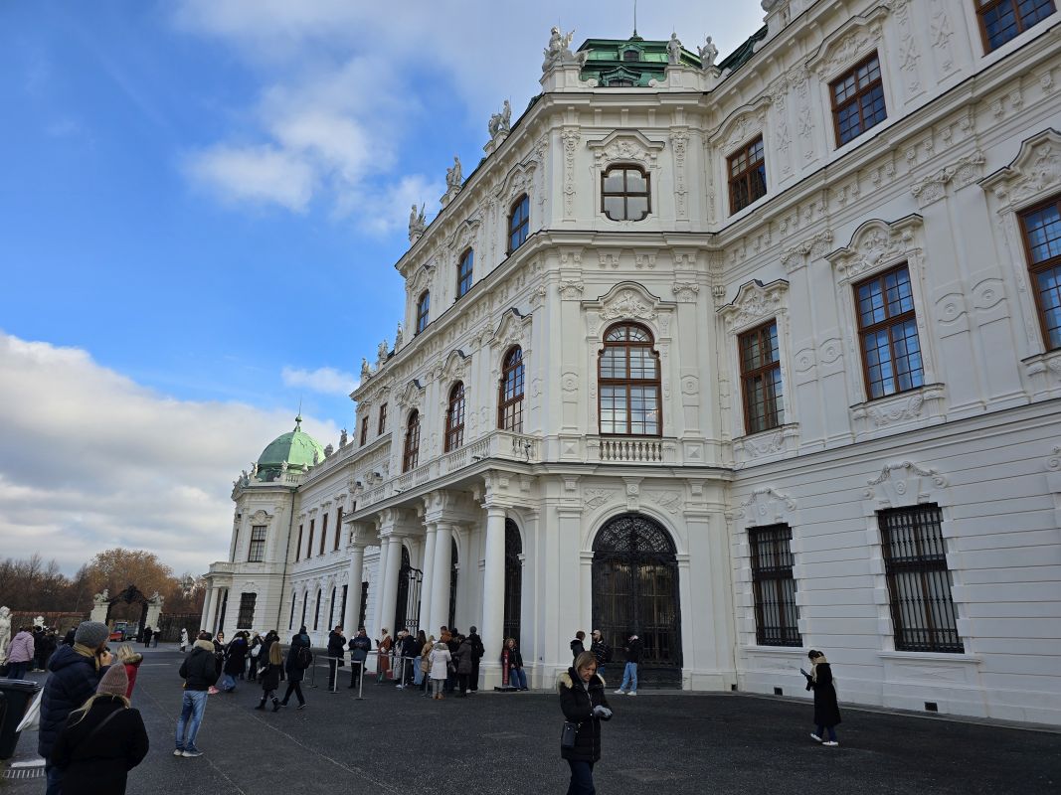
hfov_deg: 73.9
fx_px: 705
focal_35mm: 23
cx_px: 530
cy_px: 398
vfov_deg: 58.9
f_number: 1.7
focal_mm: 6.3
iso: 12
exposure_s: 1/344
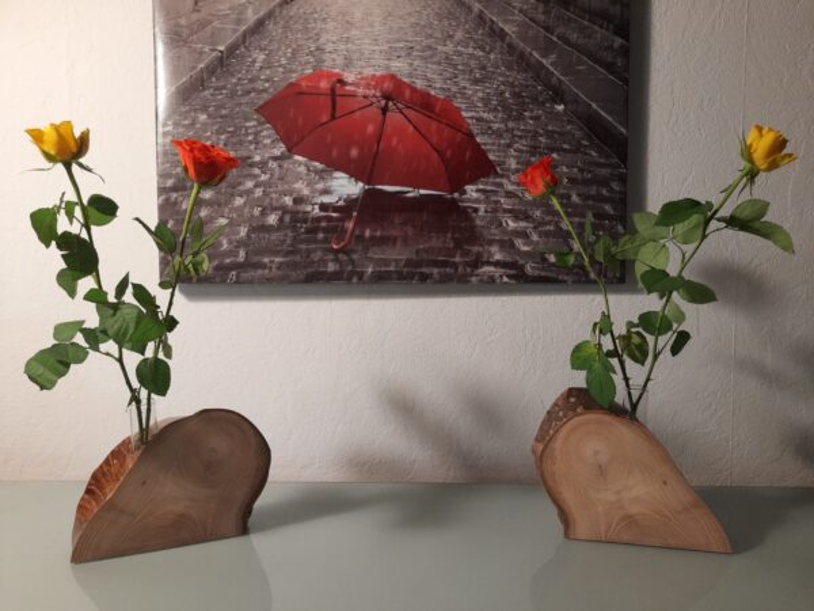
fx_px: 588
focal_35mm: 25
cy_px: 306
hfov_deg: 69.4
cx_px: 407
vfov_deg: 54.9
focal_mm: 4.6
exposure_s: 1/50
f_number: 2
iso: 200
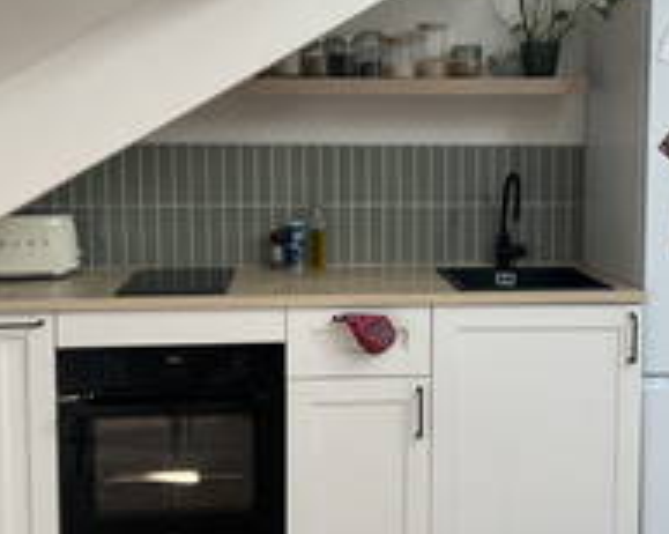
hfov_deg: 36.6
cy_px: 229
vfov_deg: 29.6
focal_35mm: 51
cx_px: 395
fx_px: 1009
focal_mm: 3
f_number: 1.8
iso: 40
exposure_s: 1/50
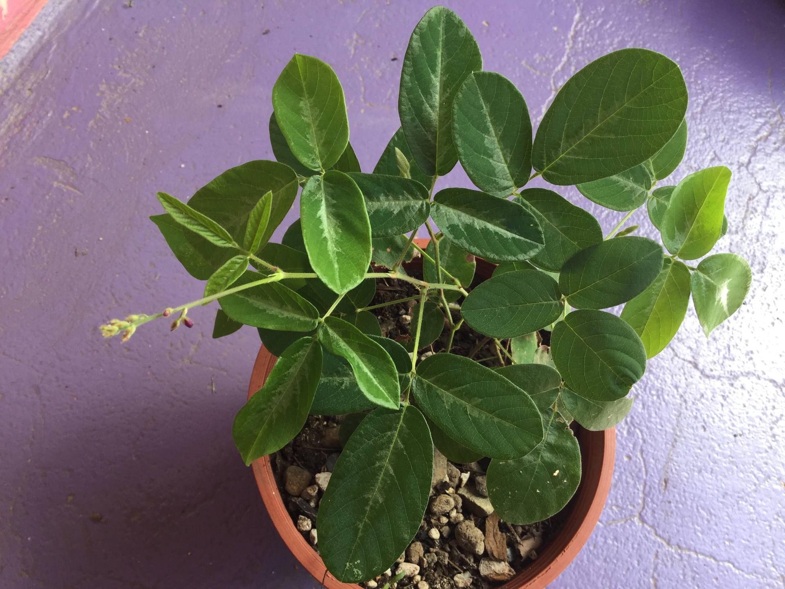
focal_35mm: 31
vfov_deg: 45.4
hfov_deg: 58.4
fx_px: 703
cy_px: 294
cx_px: 392
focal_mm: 3.3
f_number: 2.4
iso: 32
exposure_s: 1/100
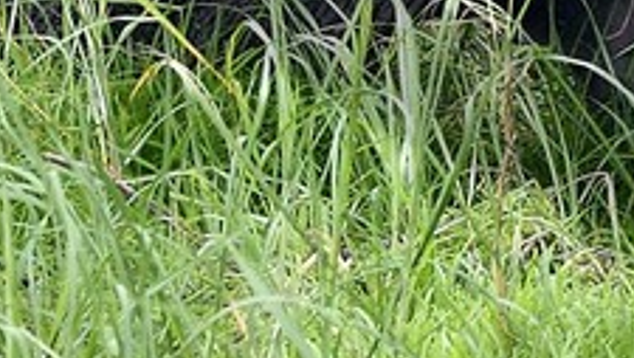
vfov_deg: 0.8
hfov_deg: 1.5
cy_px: -919
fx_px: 25019
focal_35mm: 1487
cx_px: 913
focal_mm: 200
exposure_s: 1/400
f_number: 7.1
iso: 800
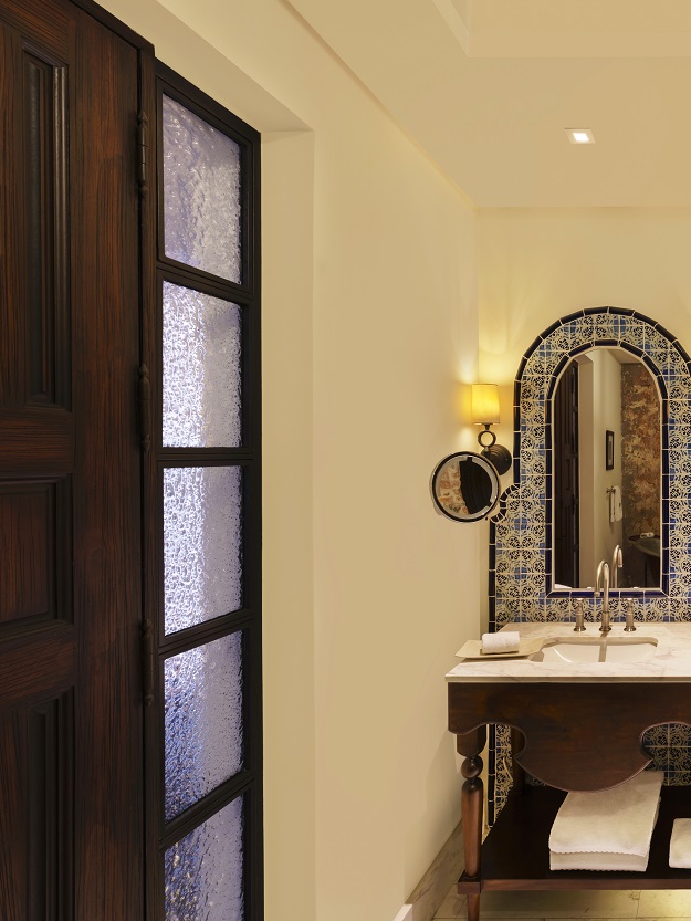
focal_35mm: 21
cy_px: 463
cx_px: 709
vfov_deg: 79.0
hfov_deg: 49.9
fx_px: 559
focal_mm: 14
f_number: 11
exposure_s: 1
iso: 100
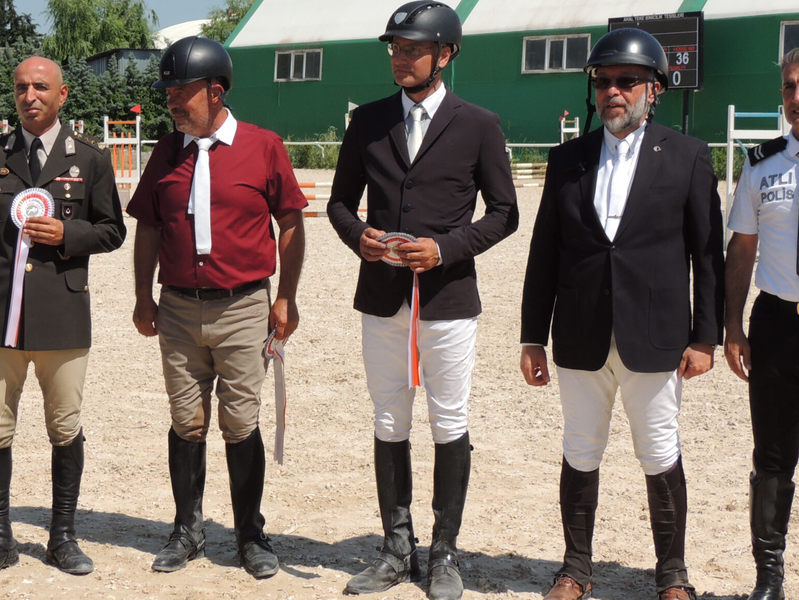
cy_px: 229
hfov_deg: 27.3
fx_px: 1639
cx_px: 290
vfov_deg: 20.7
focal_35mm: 71
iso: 100
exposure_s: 1/1250
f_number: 3.8
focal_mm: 7.6
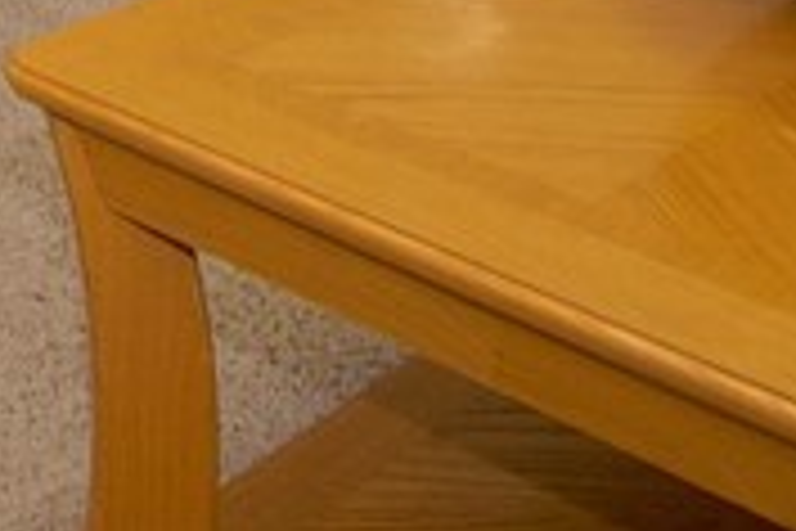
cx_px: -119
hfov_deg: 20.9
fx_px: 2034
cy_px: -738
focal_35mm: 92
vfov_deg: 12.0
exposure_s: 1/60
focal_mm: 10
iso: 200
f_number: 4
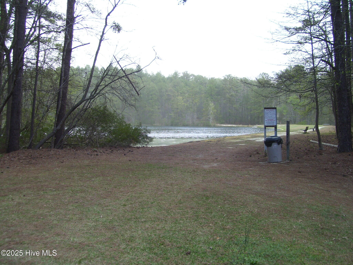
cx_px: 176
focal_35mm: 37
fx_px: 377
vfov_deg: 38.7
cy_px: 132
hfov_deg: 50.1
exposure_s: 1/350
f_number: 2.7
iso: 80
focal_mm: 6
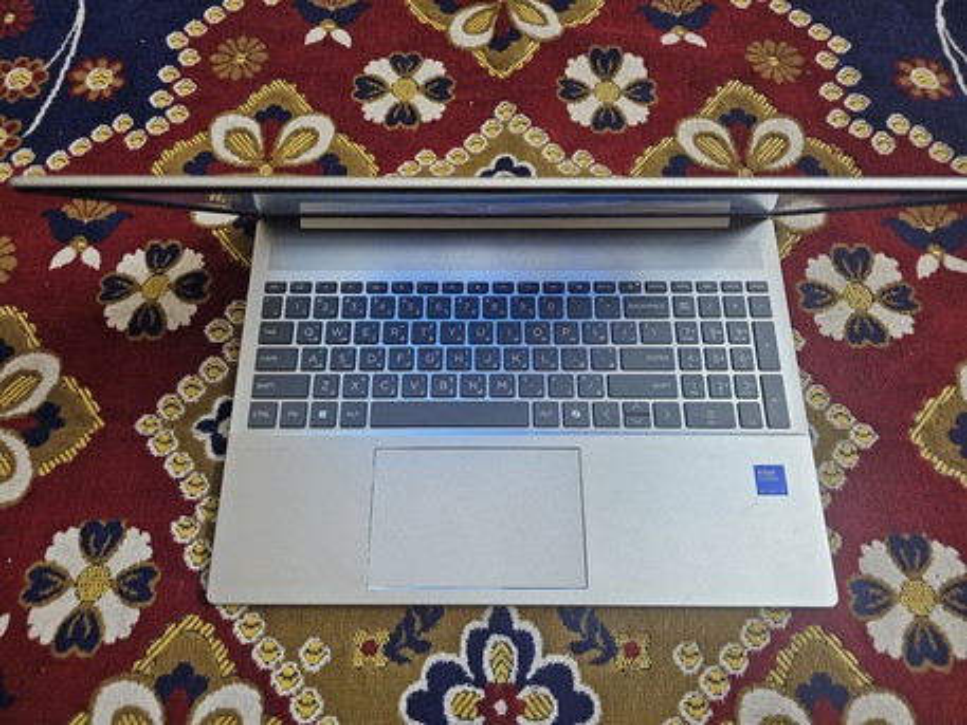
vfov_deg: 58.9
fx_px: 643
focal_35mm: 23
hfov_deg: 73.9
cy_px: 362
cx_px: 484
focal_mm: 6.3
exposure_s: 1/120
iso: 400
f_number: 1.7
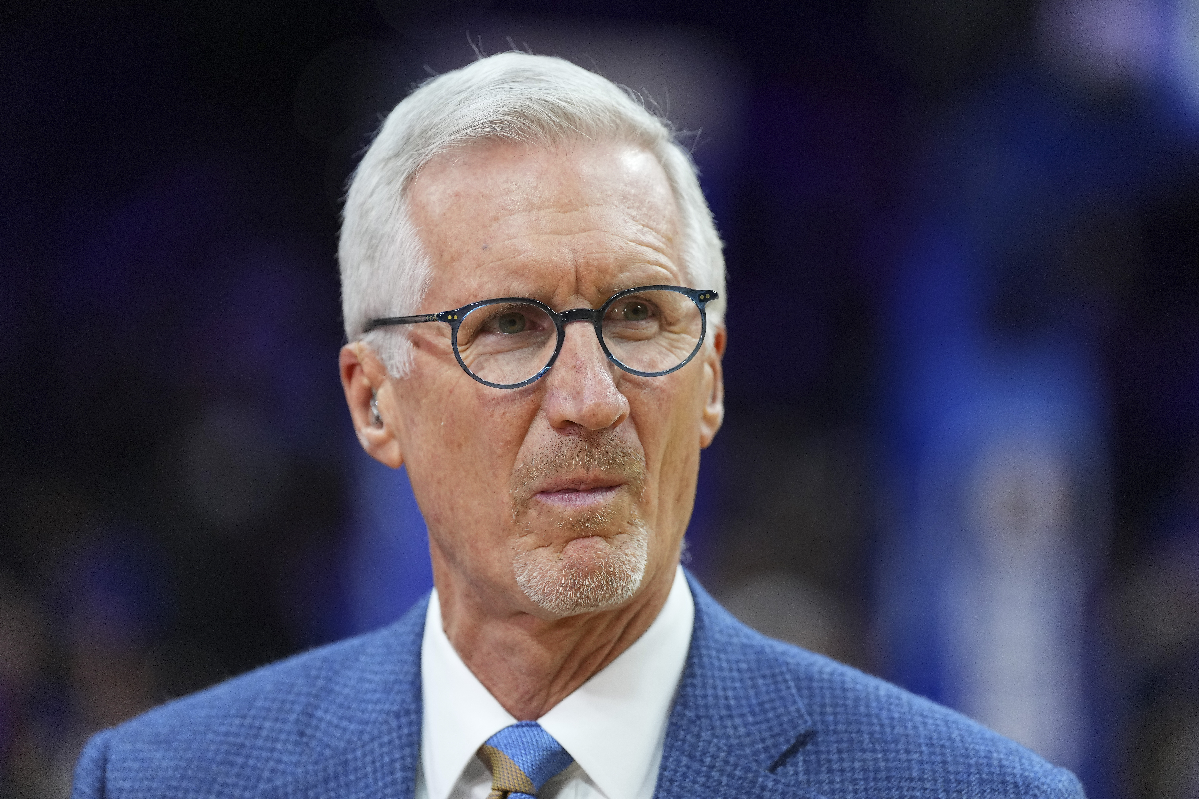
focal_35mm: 200
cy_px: 400
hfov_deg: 10.3
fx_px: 6661
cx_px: 600
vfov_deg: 6.9
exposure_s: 1/1250
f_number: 3.2
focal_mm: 200
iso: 2500
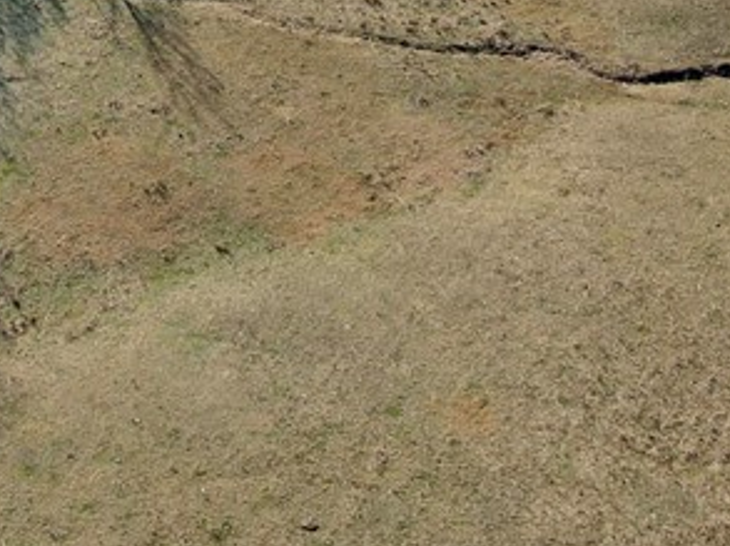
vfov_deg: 15.4
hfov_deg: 21.8
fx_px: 1769
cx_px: -117
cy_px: -389
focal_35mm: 84
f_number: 2.8
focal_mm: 4.5
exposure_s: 1/320
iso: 100
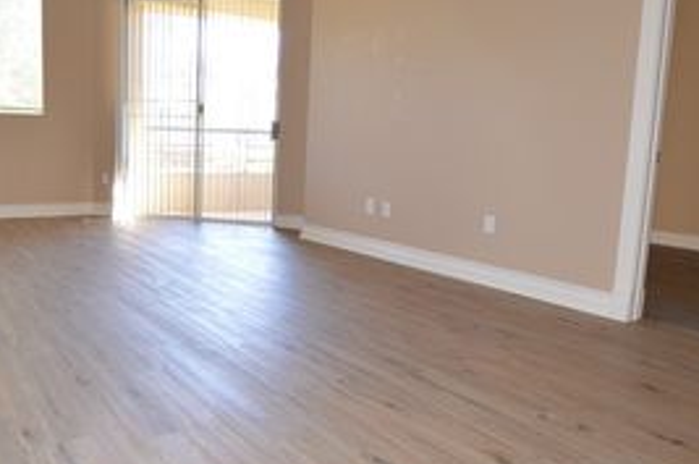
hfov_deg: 59.4
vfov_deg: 42.2
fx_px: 600
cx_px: 249
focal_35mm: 31
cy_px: 220
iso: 400
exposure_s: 1/60
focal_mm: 11
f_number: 4
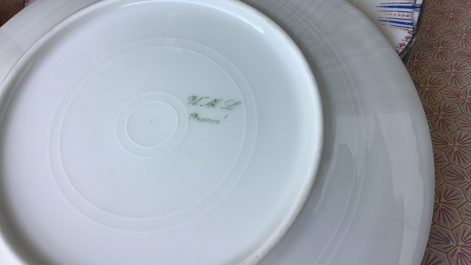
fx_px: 425
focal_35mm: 34
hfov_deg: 58.0
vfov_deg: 34.6
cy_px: 108
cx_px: 234
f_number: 2.4
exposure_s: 1/100
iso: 40
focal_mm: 3.3
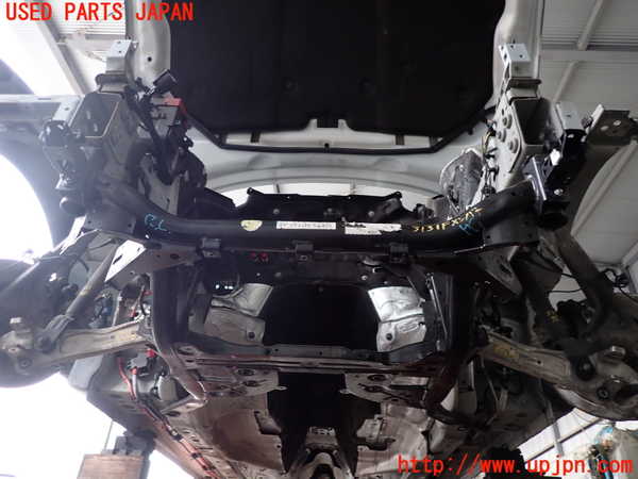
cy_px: 240
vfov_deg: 54.9
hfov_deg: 69.4
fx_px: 461
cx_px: 319
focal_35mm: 25
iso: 200
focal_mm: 4.5
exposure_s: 1/40
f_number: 2
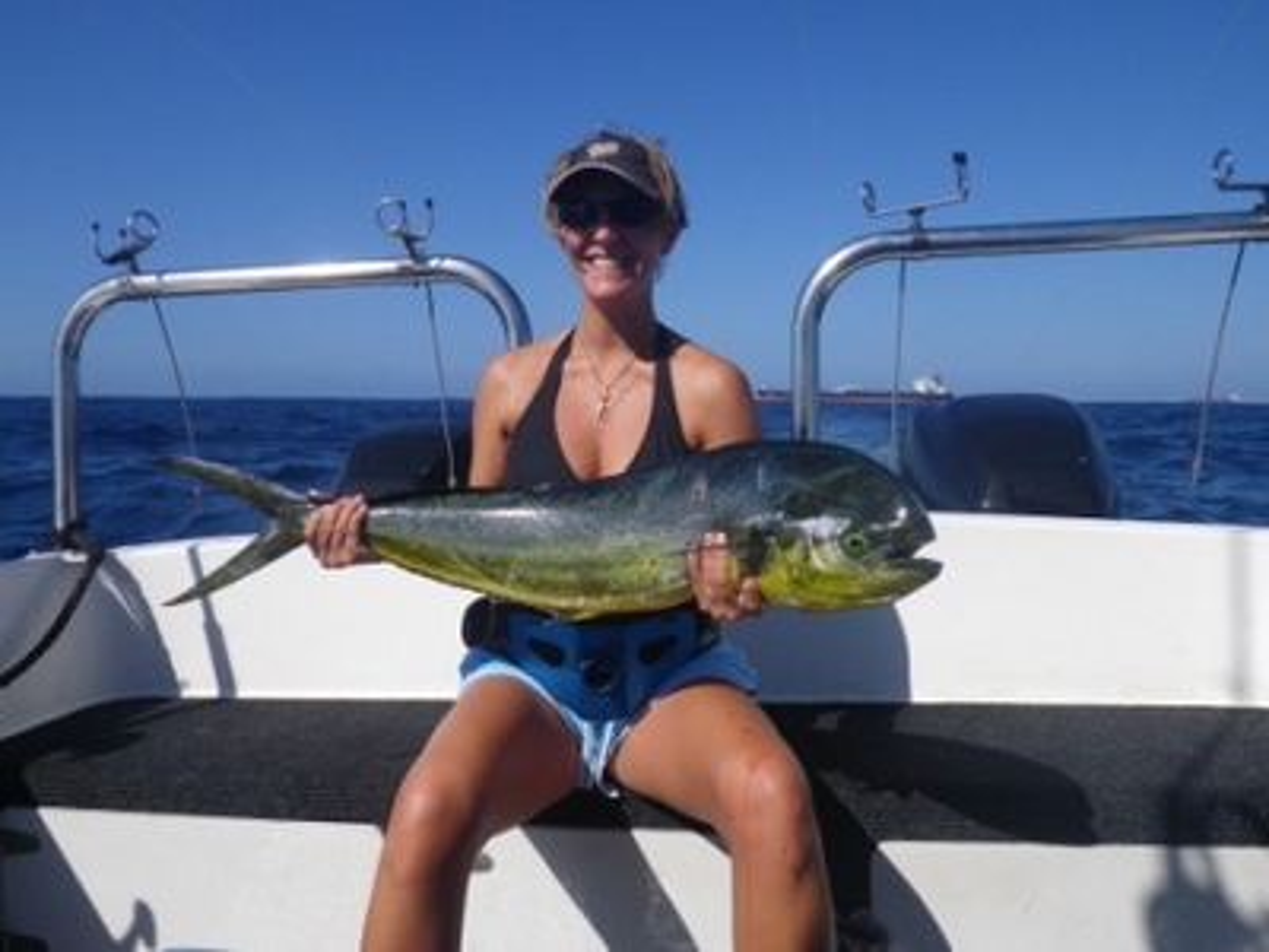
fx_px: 1026
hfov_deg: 63.4
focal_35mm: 28
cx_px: 634
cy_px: 476
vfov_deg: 49.7
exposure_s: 1/1000
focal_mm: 5
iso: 80
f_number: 4.2
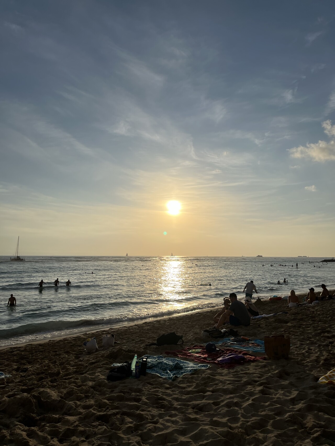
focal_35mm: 26
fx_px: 336
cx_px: 168
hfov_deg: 53.1
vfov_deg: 67.3
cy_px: 223
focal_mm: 5.1
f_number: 1.6
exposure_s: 1/17241
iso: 40
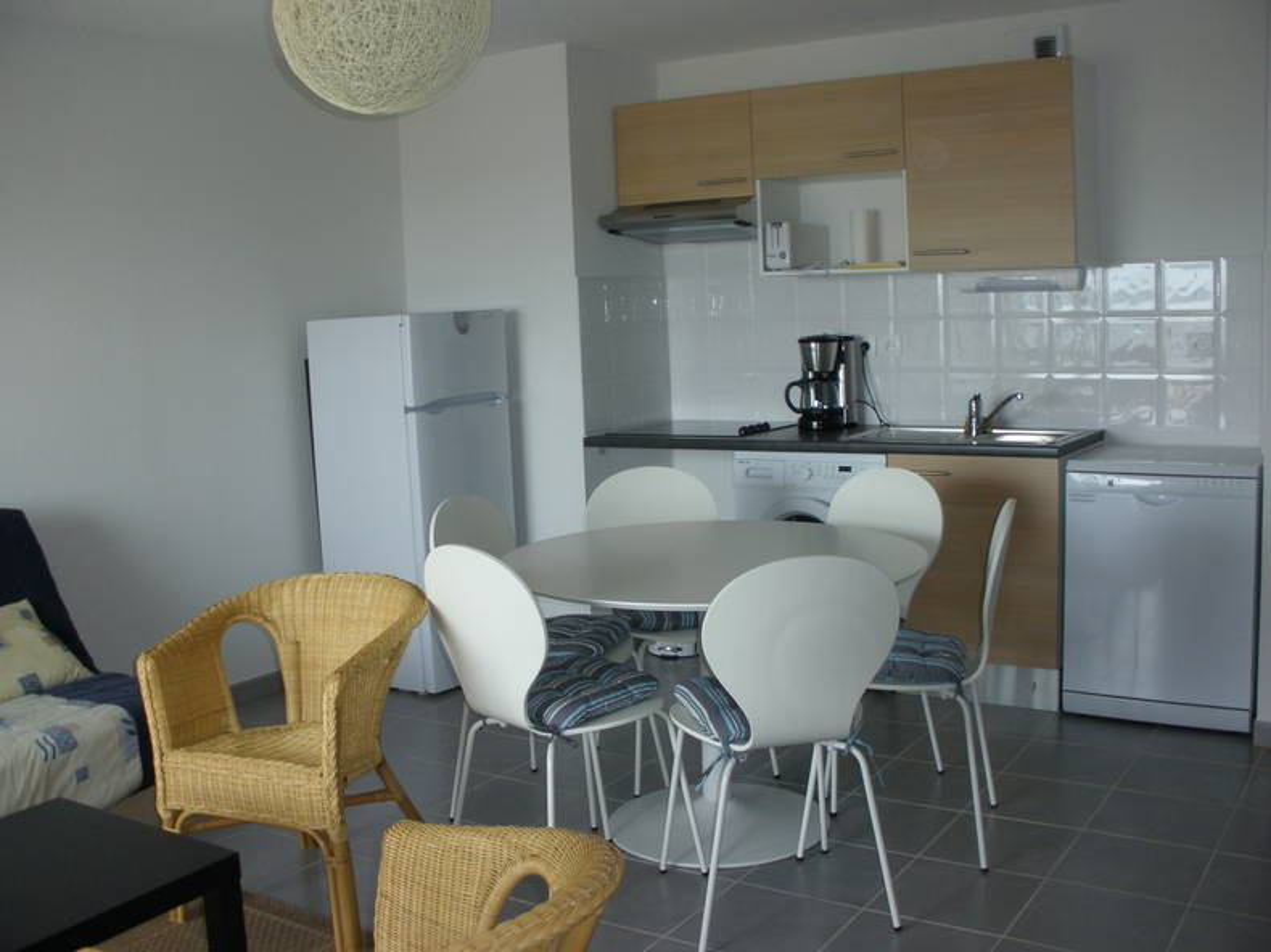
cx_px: 636
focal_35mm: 36
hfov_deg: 51.4
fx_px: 1321
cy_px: 476
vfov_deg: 39.6
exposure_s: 1/30
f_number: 3.5
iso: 160
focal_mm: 6.3
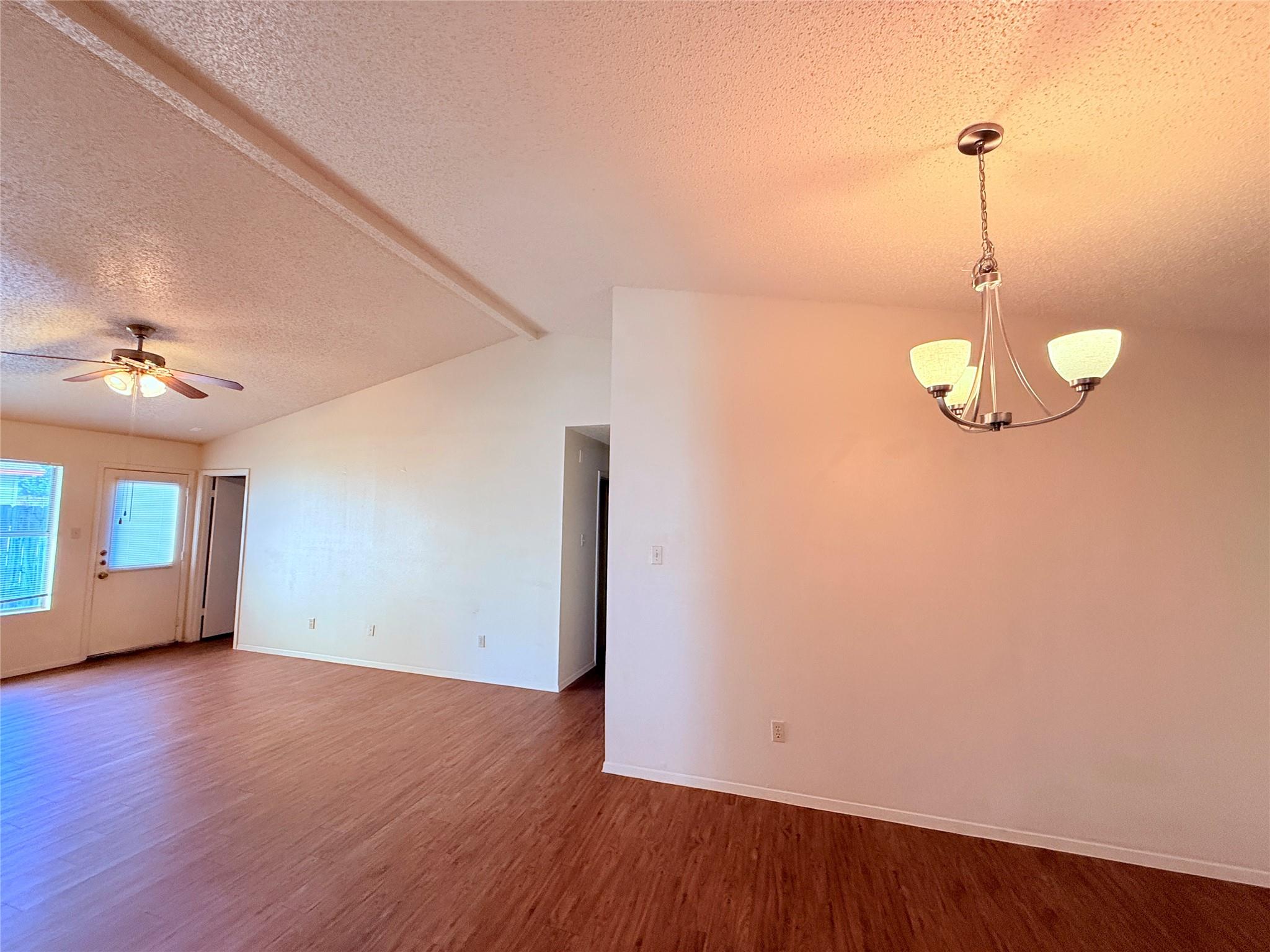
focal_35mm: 14
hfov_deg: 102.1
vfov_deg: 85.7
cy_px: 476
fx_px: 514
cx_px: 635
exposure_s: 1/120
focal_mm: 2.22
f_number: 2.2
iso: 320
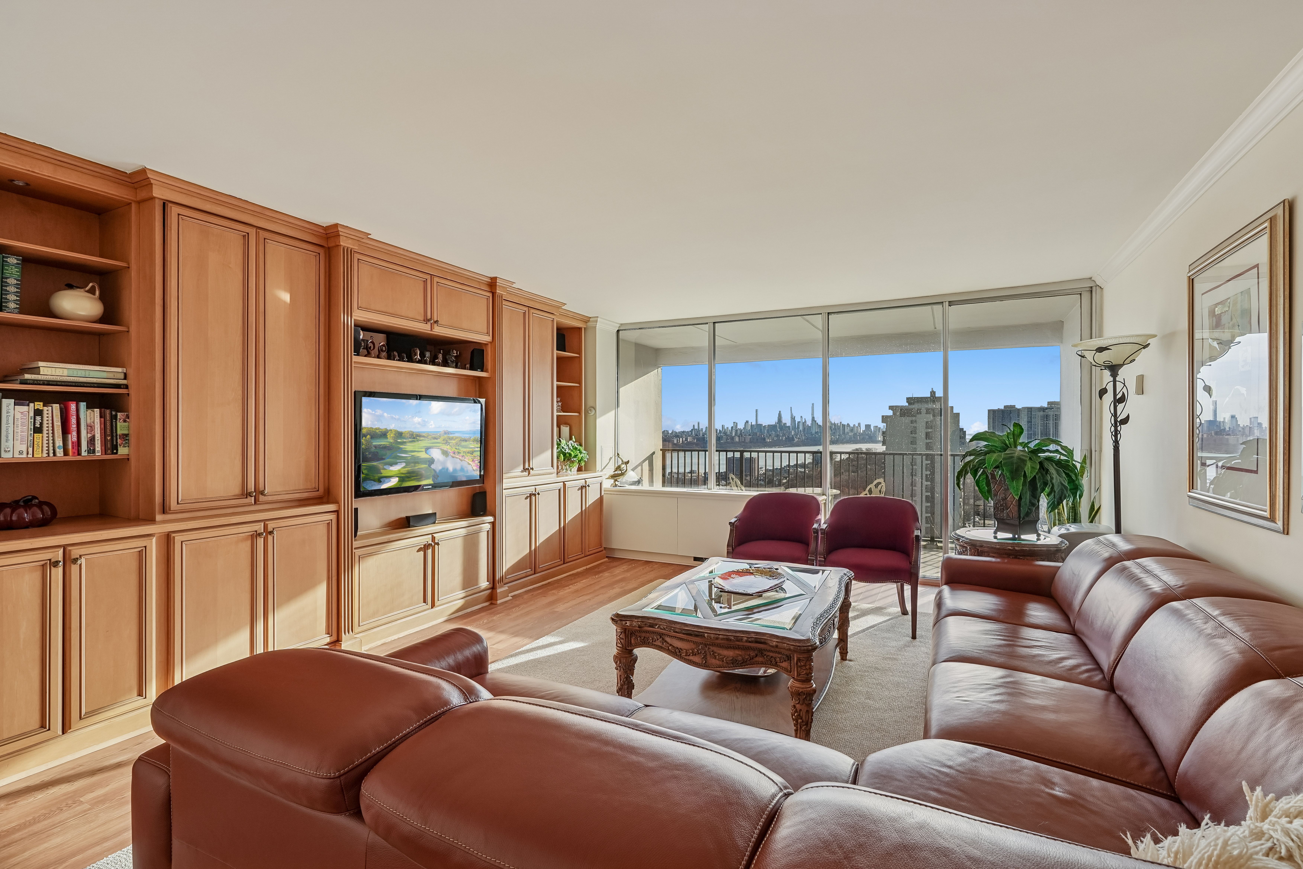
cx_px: 652
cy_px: 434
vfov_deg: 73.7
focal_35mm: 16
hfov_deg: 96.7
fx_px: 579
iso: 400
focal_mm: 16
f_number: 8
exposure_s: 1/125
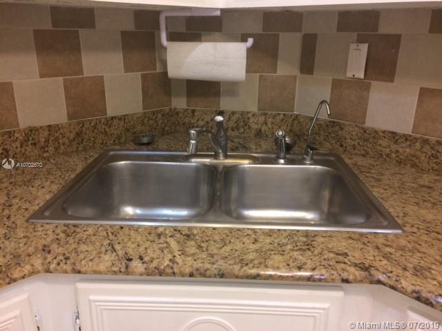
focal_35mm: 29
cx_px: 221
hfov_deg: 61.7
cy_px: 166
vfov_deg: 48.2
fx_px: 370
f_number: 2.2
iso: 80
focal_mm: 4.15
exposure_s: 1/30
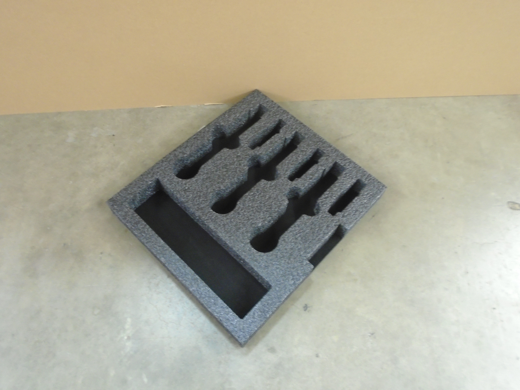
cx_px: 260
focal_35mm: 26
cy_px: 195
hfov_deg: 67.3
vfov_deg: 53.1
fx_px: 391
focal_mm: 4.6
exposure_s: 1/4
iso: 400
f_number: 3.2
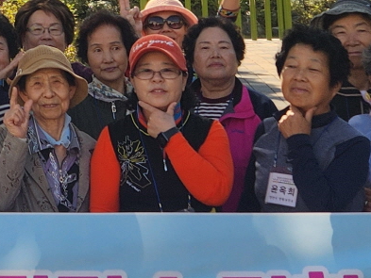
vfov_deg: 12.2
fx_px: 1254
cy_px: -118
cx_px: -148
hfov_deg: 15.7
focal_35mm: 117
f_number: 1.8
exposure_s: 1/937
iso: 20
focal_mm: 5.4
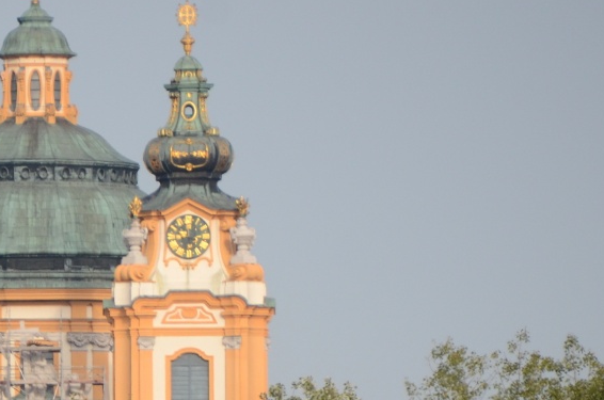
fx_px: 21299
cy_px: 436
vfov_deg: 1.1
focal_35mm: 1272
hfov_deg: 1.6
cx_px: 20
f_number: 6.3
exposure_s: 1/1250
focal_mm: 300
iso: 400
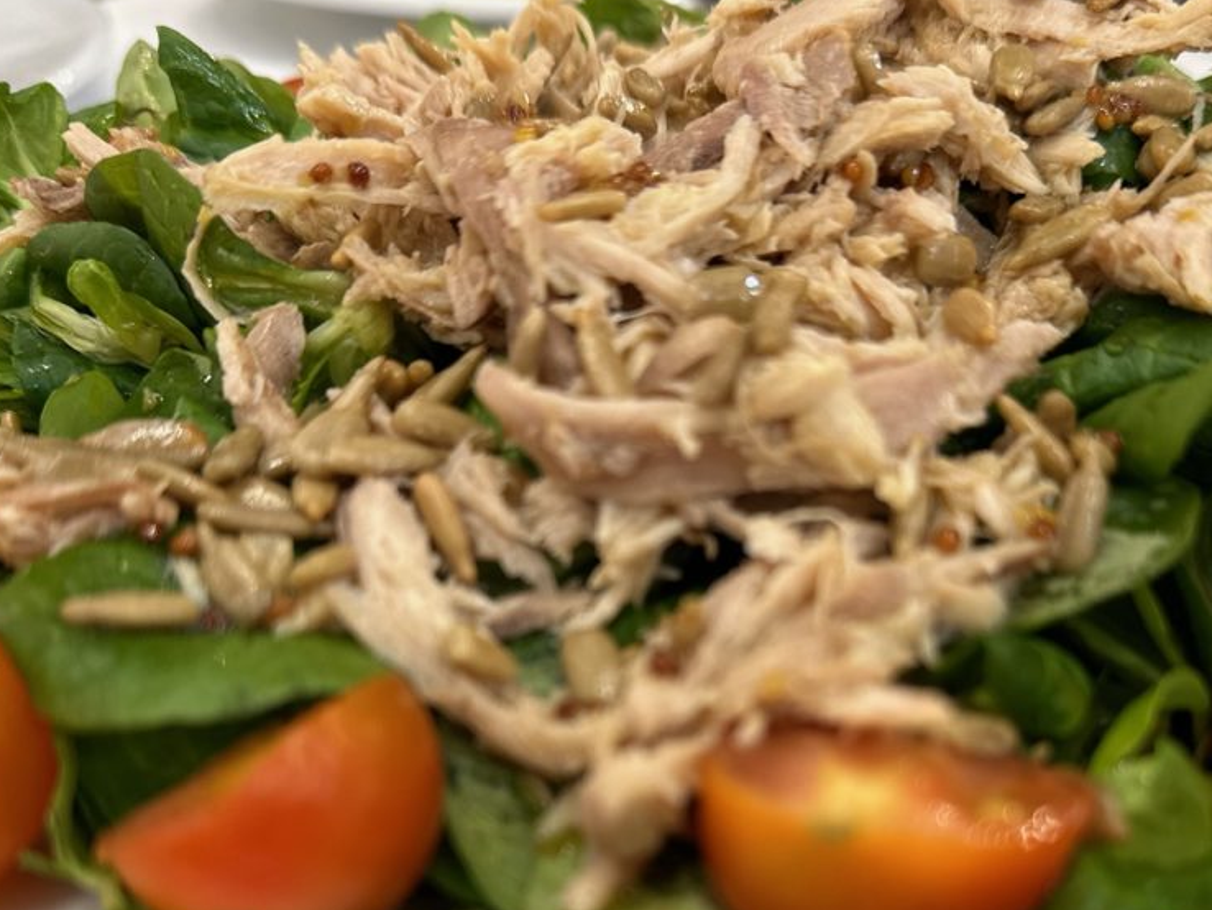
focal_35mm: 39
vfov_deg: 36.1
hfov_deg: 47.6
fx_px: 1366
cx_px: 726
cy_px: 672
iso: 160
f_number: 1.78
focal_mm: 6.86
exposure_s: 1/50
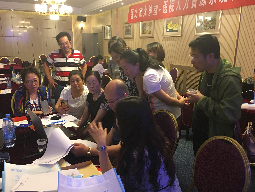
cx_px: 128
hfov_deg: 61.7
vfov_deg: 48.2
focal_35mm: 29
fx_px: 214
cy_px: 96
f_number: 2.2
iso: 100
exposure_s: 1/10
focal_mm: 4.15
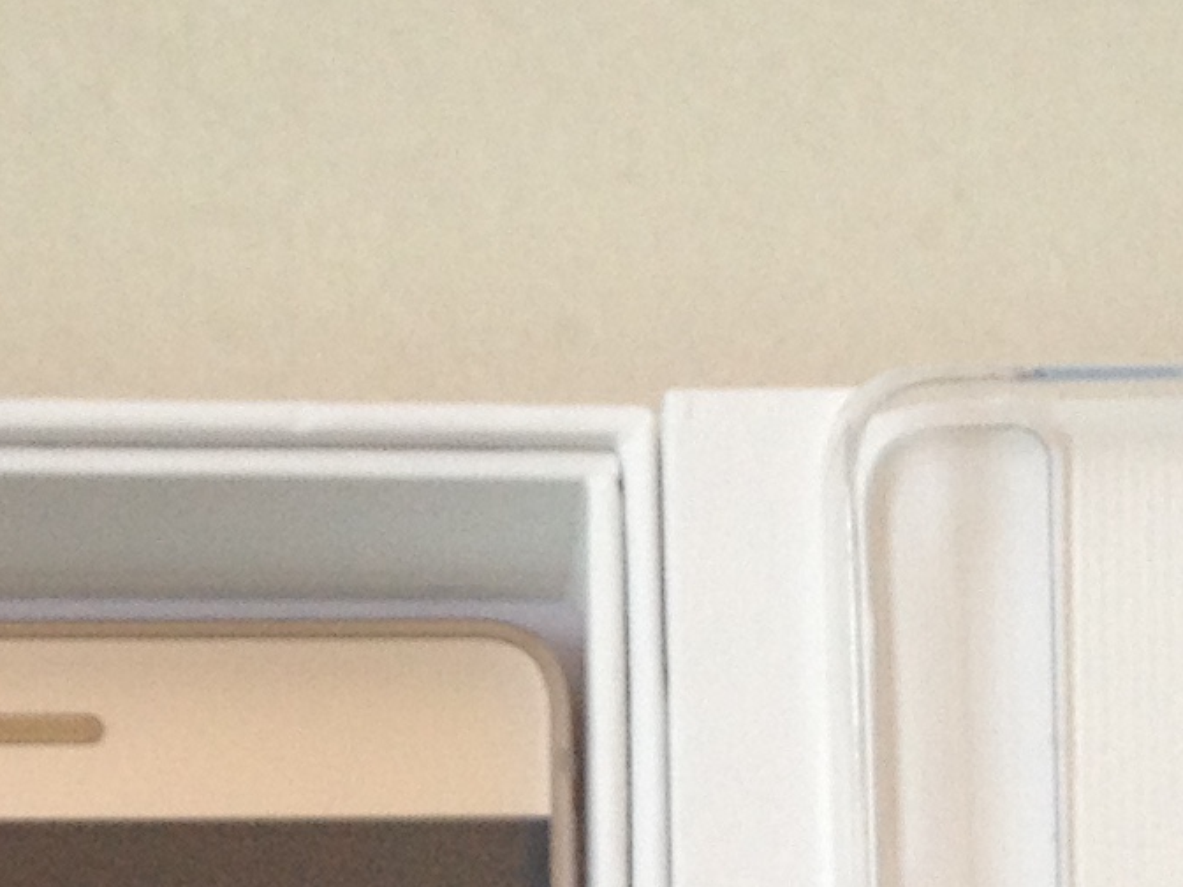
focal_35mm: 170
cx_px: 724
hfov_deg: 11.6
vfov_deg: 8.3
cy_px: 1725
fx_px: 5810
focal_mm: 4.28
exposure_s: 1/30
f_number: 2.4
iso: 50
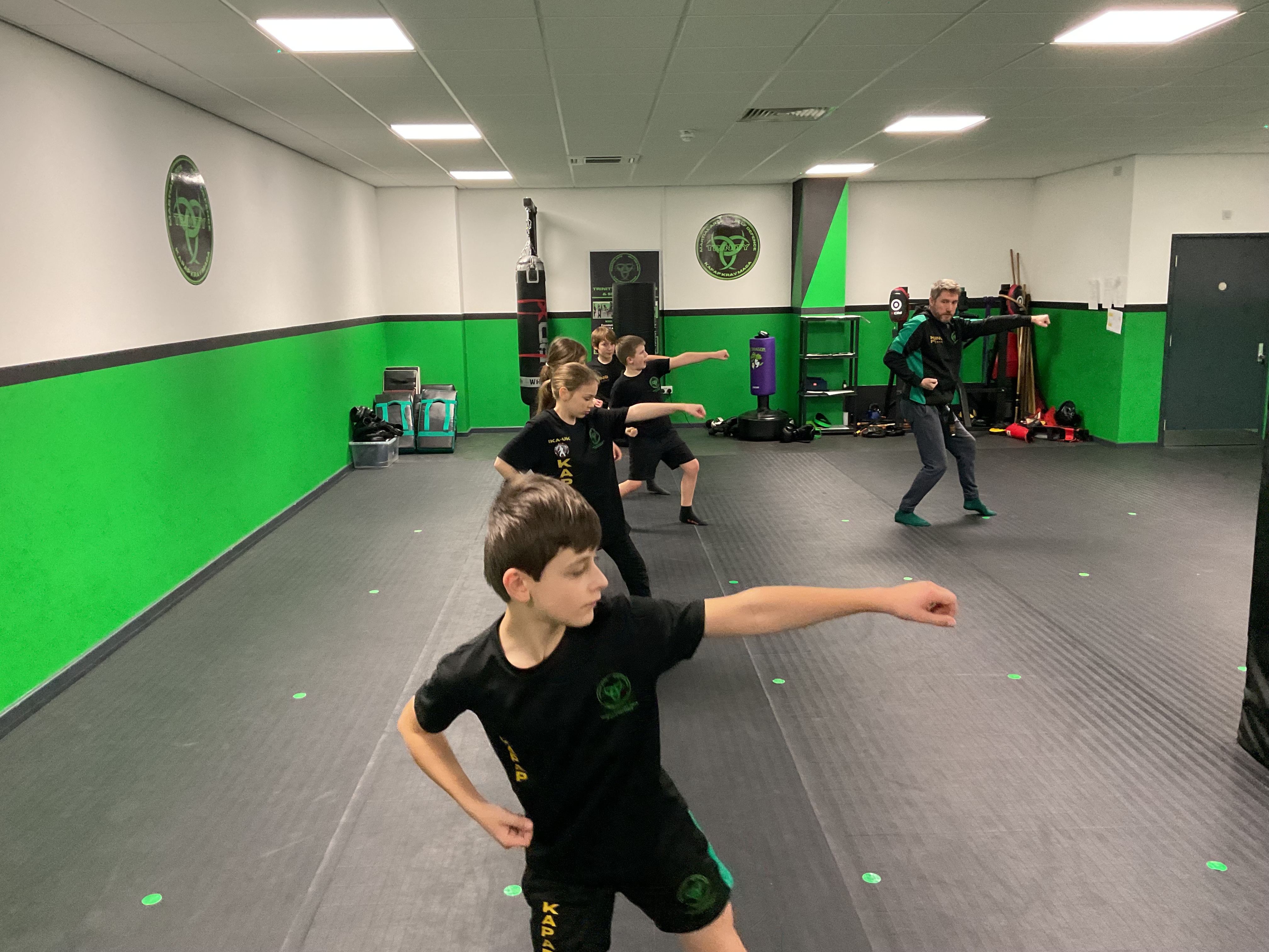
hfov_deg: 61.7
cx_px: 634
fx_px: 1063
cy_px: 476
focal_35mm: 29
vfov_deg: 48.2
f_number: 1.8
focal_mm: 3
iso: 250
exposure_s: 1/60
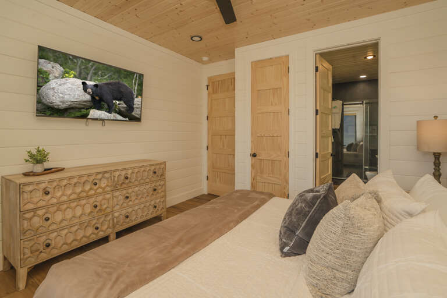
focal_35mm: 16
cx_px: 224
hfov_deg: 96.7
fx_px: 199
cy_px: 149
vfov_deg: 73.7
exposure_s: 1/200
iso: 800
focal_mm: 16
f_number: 8
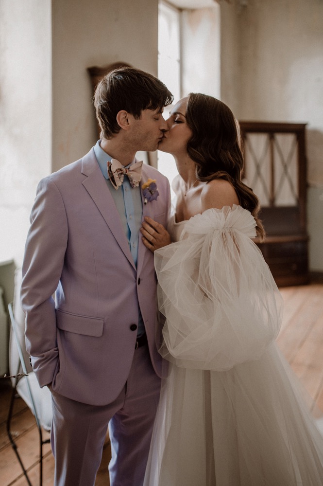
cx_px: 162
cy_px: 243
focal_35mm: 35
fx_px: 471
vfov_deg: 54.5
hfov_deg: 37.8
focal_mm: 35
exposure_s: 1/125
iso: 100
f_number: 1.4
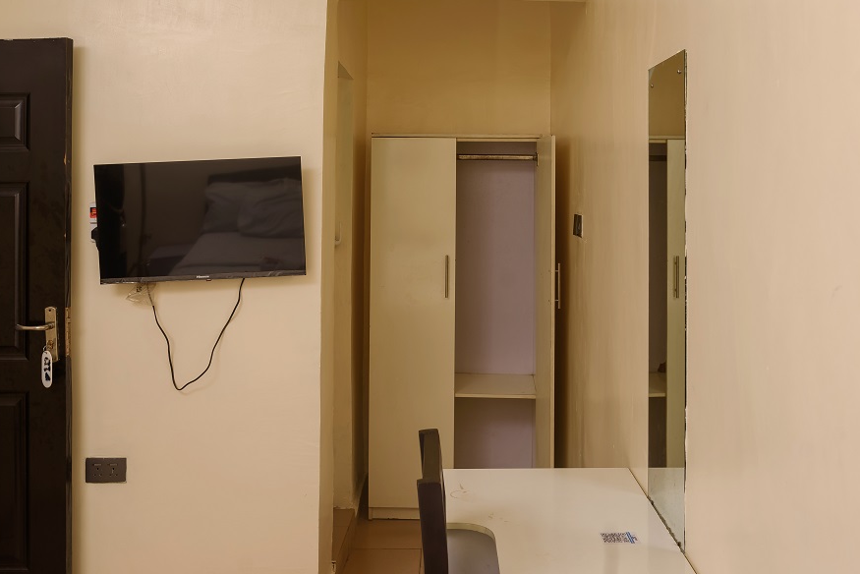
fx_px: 956
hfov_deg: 48.4
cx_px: 430
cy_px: 288
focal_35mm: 40
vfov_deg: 33.4
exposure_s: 1/200
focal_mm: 35
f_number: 5
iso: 50
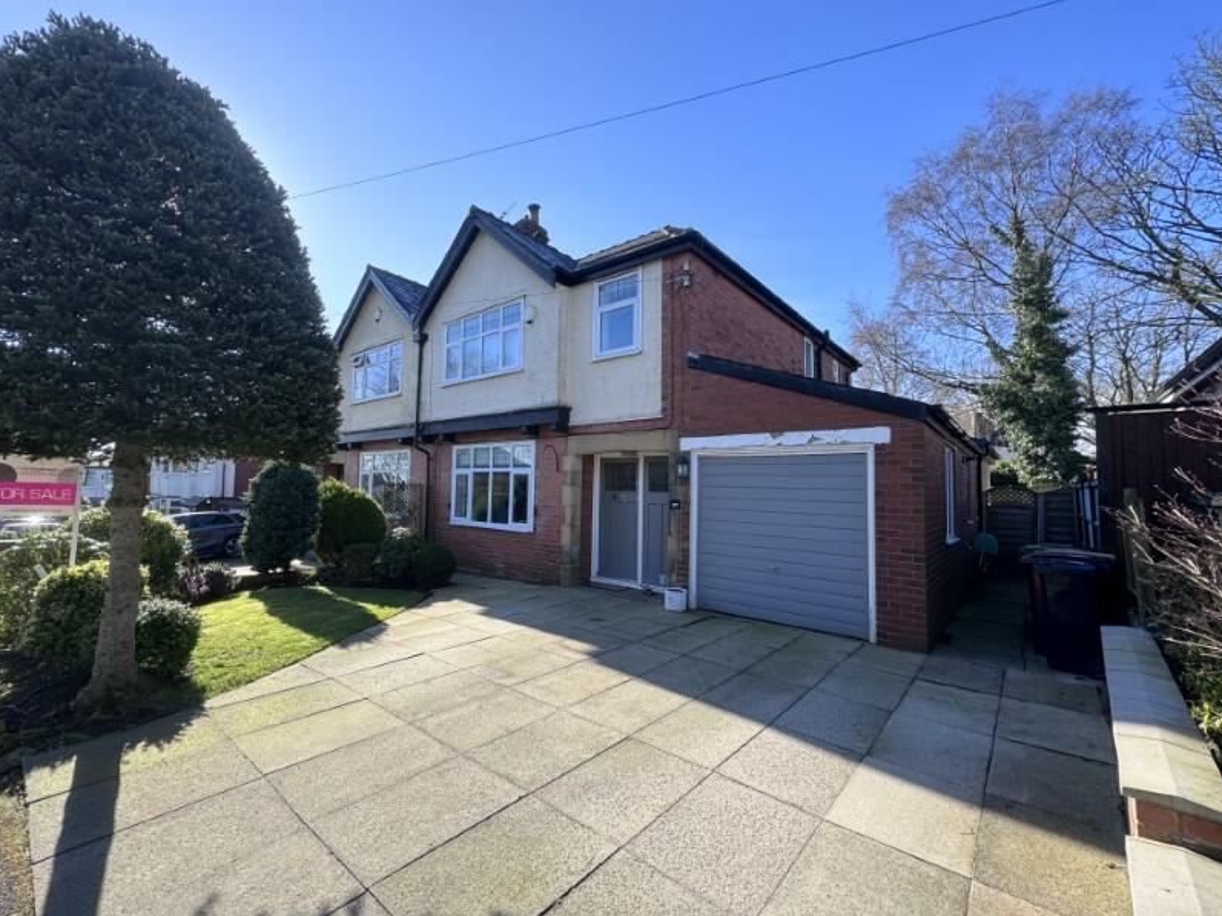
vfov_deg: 81.7
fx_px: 530
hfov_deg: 98.0
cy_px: 454
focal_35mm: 15
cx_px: 572
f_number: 2.2
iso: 50
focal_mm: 2.22
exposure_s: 1/508
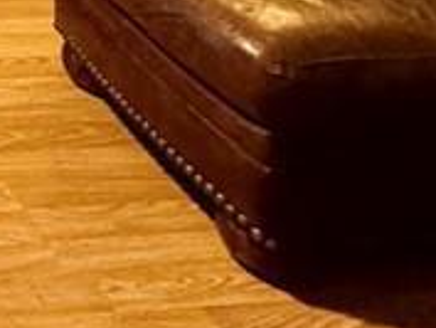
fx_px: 1021
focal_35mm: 81
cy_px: -533
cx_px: -463
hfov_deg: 17.0
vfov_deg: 12.6
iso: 800
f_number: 2.2
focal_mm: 2.22
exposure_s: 1/60
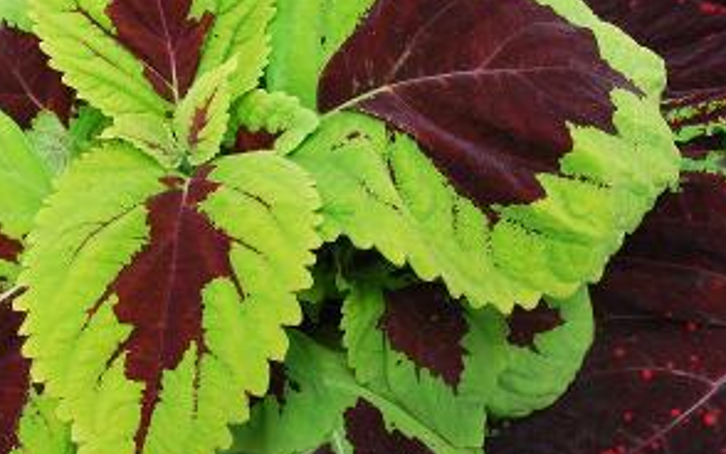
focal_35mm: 50
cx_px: 257
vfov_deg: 25.8
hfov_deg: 39.9
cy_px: 188
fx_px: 990
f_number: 8
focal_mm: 24
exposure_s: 1/60
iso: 125
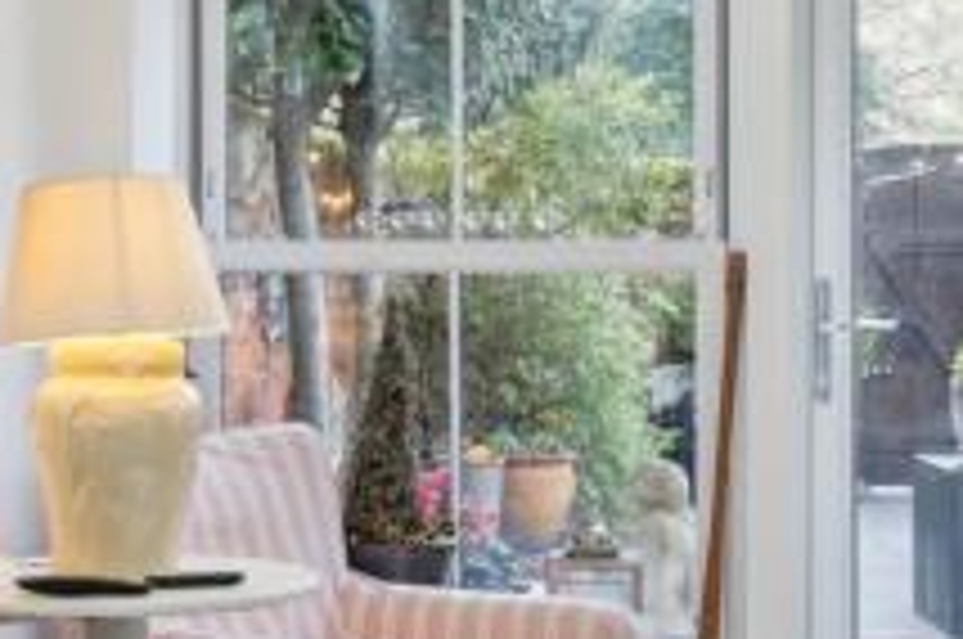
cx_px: 423
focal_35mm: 78
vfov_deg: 17.4
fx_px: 2083
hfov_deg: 26.0
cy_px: 335
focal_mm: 35
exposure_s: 1/30
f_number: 7.1
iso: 320
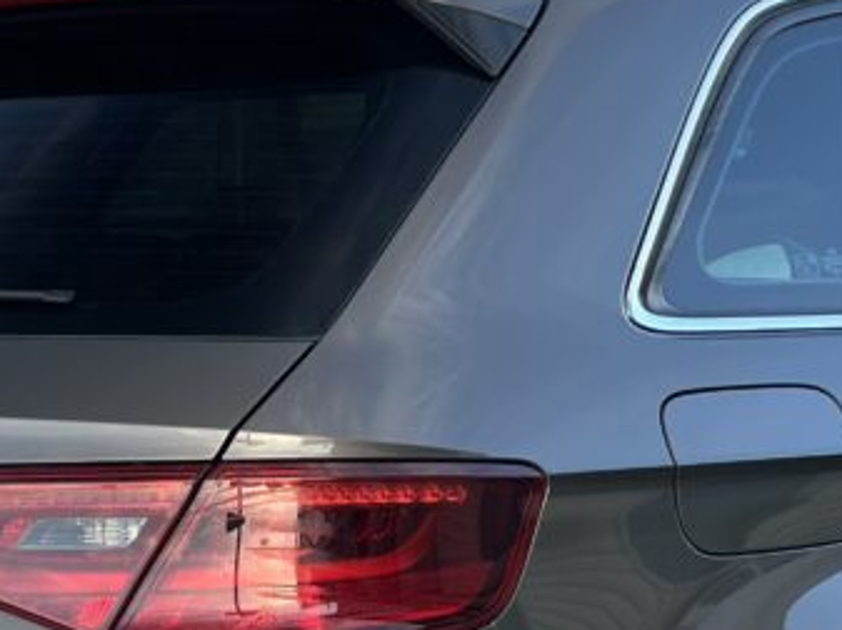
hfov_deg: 13.5
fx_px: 3548
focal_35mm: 146
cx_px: 417
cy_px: 705
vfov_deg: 10.0
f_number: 1.78
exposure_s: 1/193
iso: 80
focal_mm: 6.86
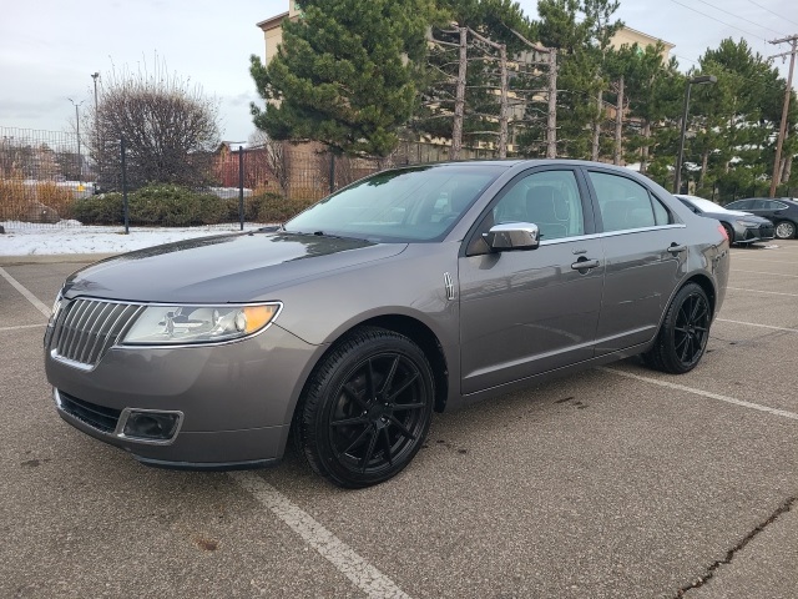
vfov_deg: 53.1
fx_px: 599
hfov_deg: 67.3
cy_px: 300
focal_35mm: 26
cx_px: 399
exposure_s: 1/659
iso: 50
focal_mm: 5.4
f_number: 1.8
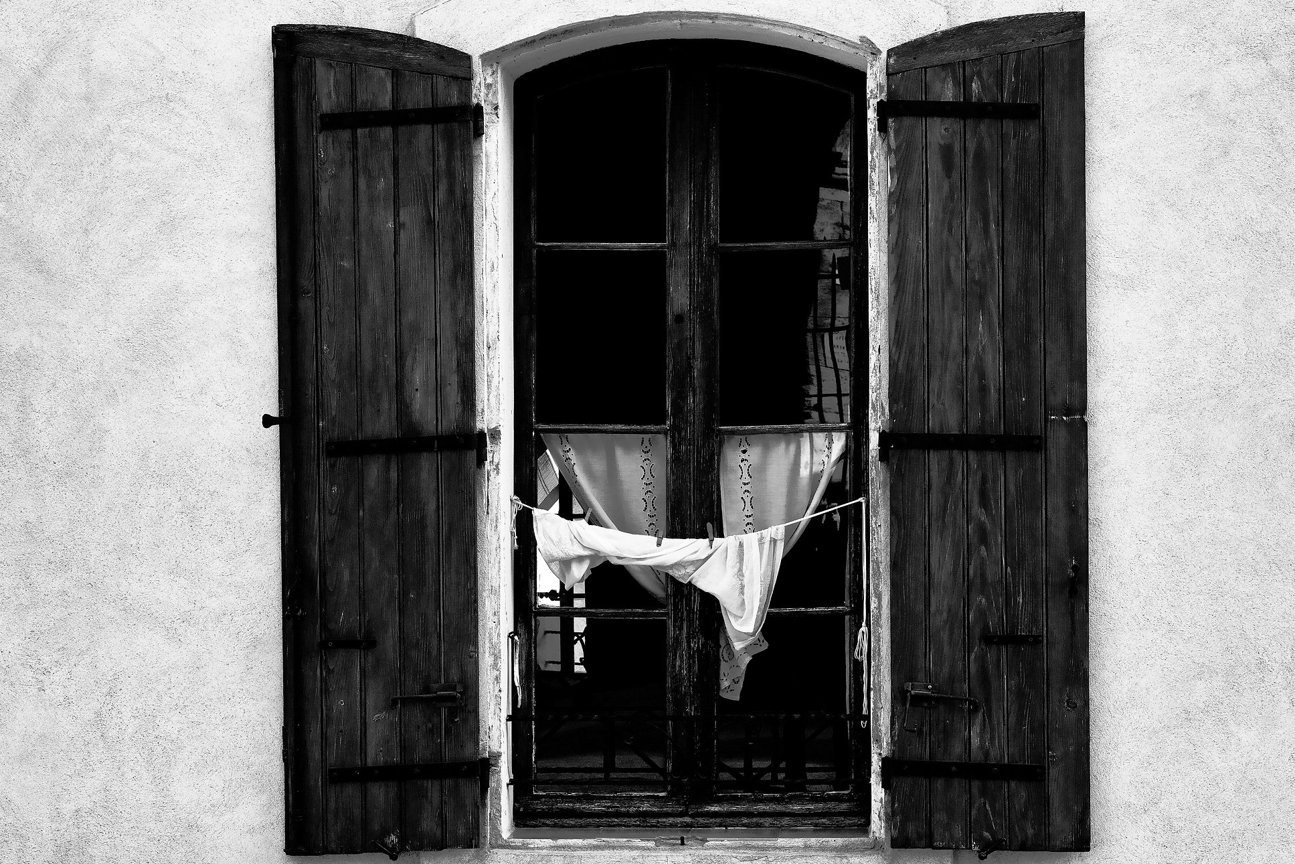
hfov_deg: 21.9
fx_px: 3345
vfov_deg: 14.7
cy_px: 513
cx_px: 678
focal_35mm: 93
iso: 400
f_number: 7.1
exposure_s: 1/640
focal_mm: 50
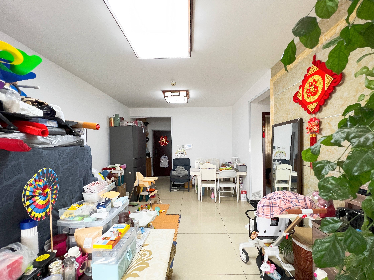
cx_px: 188
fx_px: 151
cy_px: 149
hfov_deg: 102.1
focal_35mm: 14
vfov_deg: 85.6
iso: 200
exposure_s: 1/100
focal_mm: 1.57
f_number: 1.8
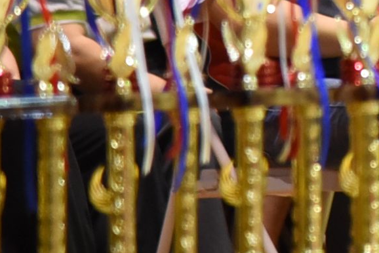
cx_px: 879
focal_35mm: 625
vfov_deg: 2.2
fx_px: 6583
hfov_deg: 3.3
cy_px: -335
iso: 3200
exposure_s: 1/60
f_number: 4
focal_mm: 120
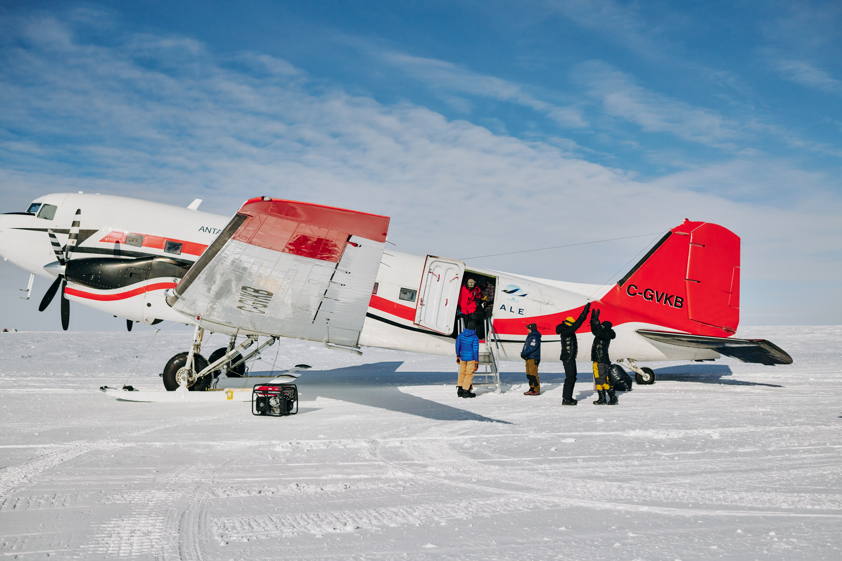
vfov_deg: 37.9
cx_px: 421
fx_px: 819
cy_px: 280
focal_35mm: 35
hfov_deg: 54.4
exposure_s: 1/1600
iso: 200
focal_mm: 35
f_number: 4
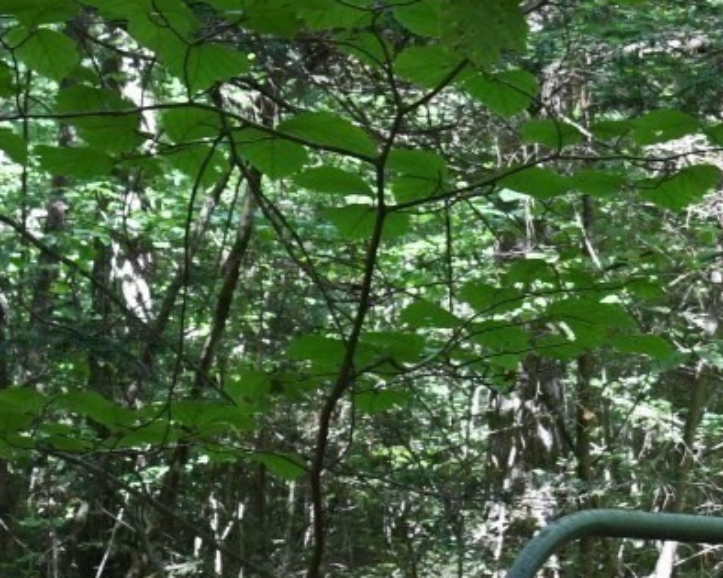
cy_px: 664
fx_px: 2524
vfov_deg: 12.8
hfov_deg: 16.1
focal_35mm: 118
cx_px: 677
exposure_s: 1/50
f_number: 8
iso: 1600
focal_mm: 24
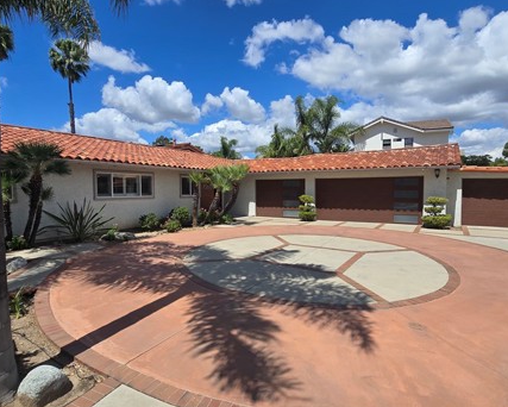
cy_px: 207
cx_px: 256
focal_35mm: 19
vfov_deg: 70.9
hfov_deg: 83.3
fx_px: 286
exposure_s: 1/3637
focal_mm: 2.2
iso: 50
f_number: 2.2
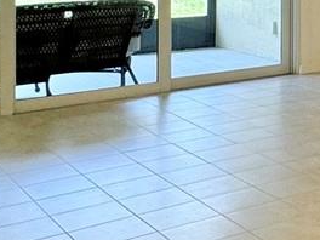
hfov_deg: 18.4
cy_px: -69
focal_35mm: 85
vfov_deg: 16.4
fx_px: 786
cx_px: 564
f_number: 2.2
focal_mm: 2.22
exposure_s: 1/120
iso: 100
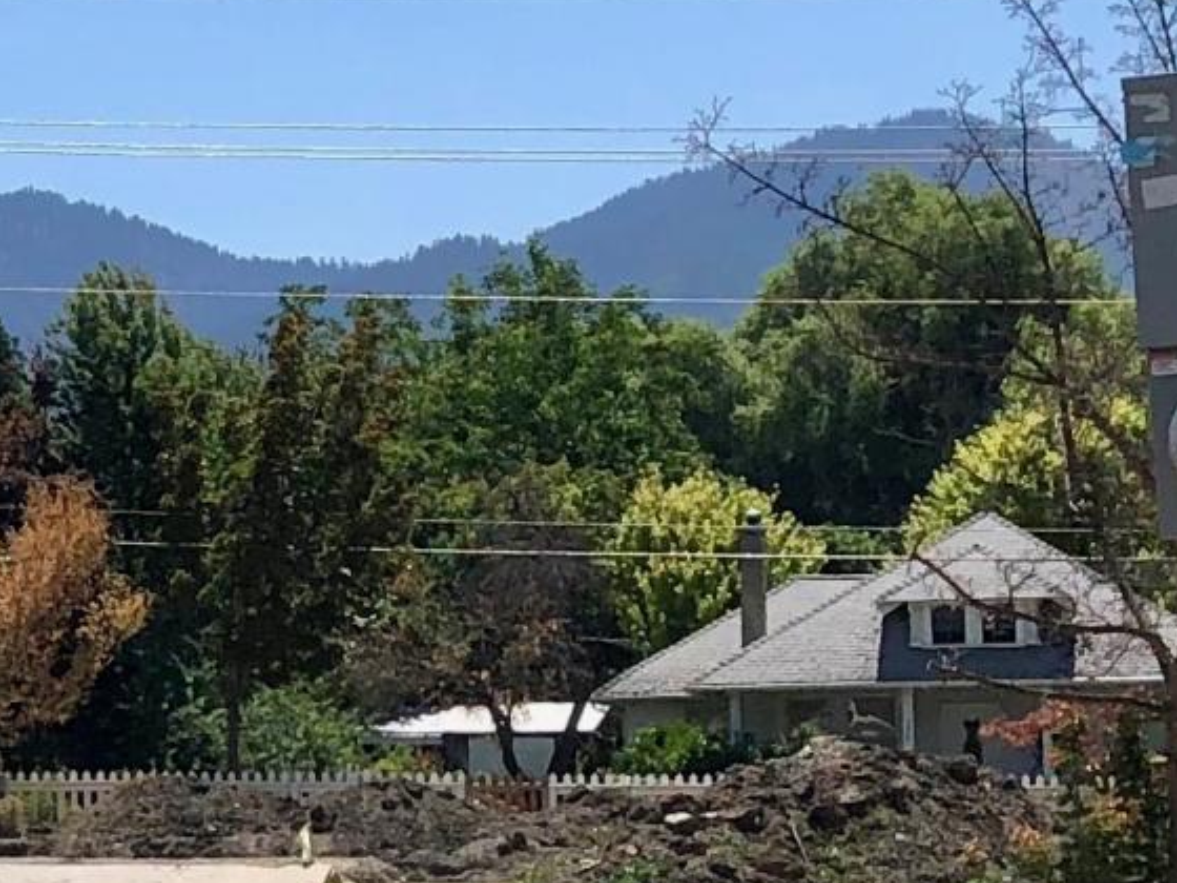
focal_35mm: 150
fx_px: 5100
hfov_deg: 12.2
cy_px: 519
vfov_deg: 9.9
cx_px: -822
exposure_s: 1/2288
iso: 20
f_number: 1.8
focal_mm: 4
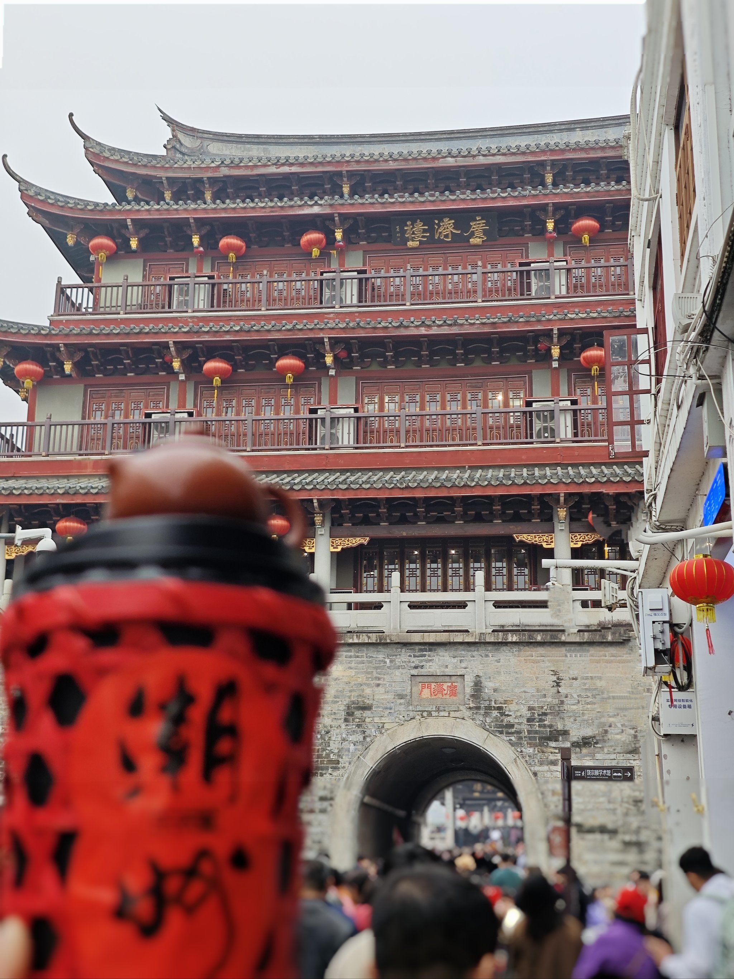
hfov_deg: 31.5
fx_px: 1301
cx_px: 367
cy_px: 490
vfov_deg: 41.2
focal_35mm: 46
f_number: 1.6
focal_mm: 6.55
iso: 50
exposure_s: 1/769
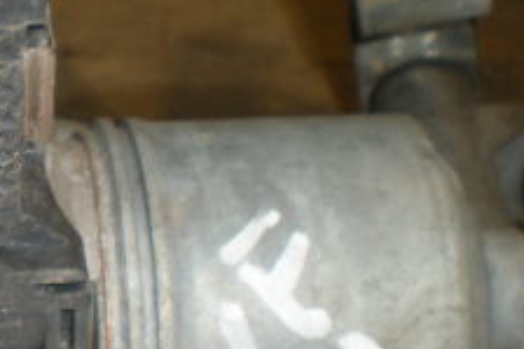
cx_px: -70
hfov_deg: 17.4
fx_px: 1644
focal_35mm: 113
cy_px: 265
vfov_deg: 12.1
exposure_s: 1/60
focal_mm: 6.3
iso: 64
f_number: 4.6
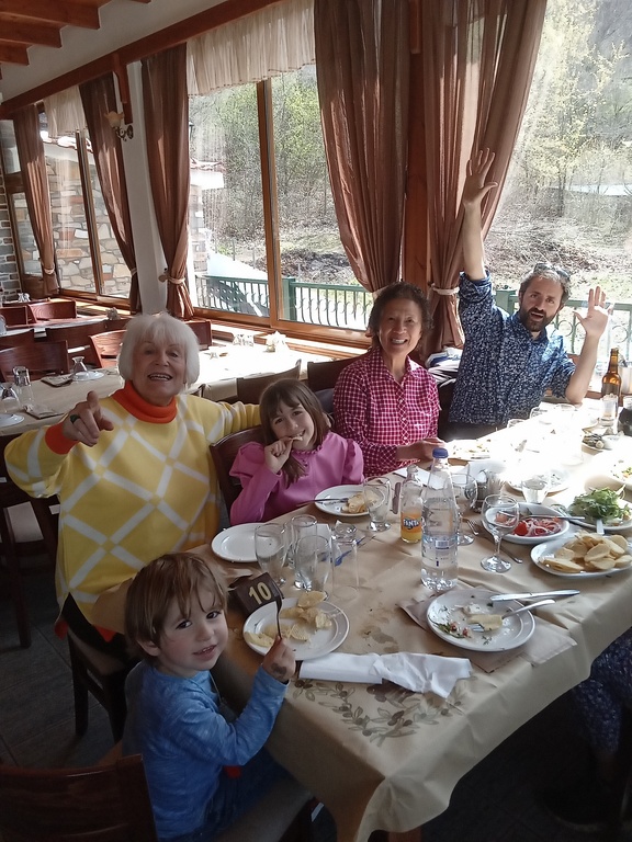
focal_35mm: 25
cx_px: 316
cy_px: 421
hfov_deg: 54.9
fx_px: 609
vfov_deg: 69.4
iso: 116
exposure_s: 1/264
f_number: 2
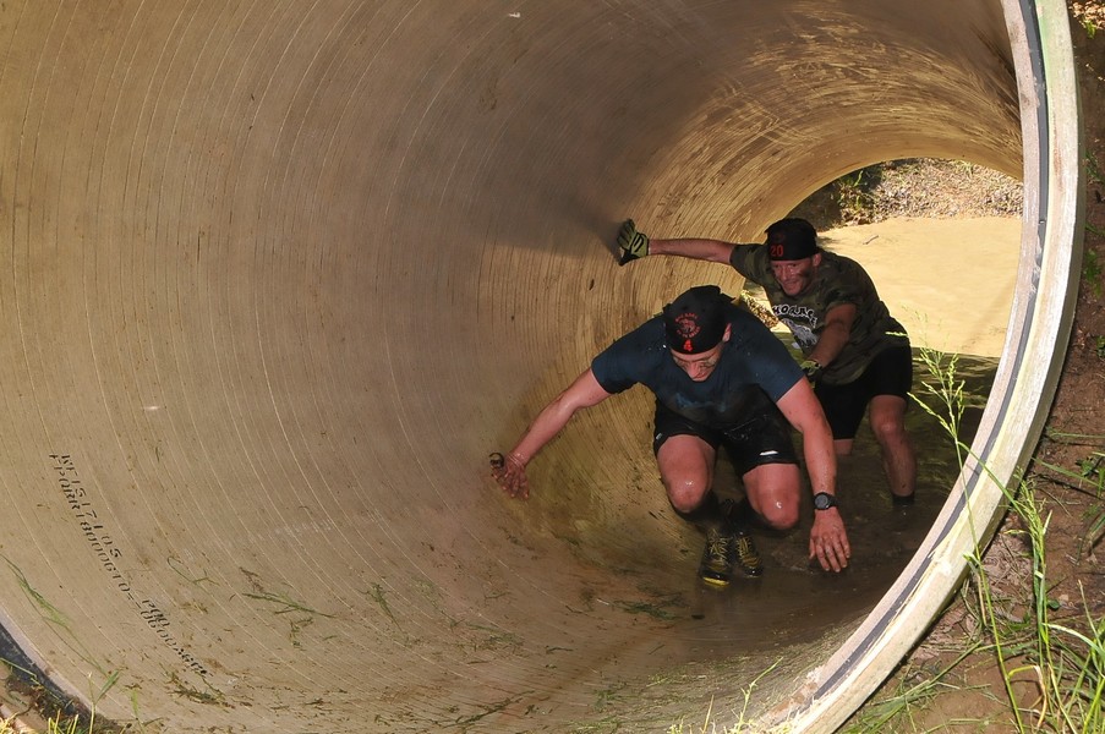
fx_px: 1564
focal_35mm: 51
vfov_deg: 26.4
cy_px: 367
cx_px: 552
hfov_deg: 38.9
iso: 800
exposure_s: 1/250
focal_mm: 34
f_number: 13
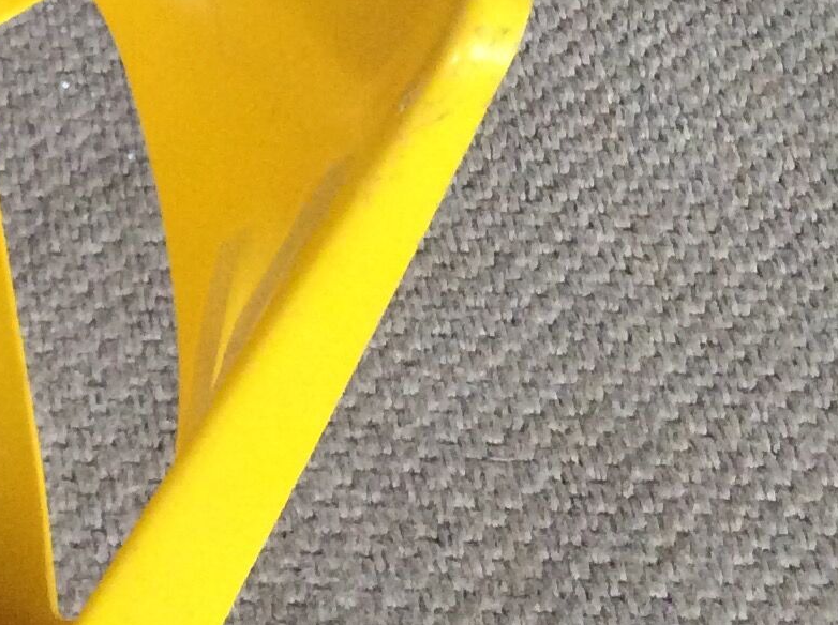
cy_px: 211
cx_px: -271
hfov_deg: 17.4
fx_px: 2562
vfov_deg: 13.9
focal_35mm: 106
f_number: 2.4
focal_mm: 3.3
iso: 250
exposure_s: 1/20
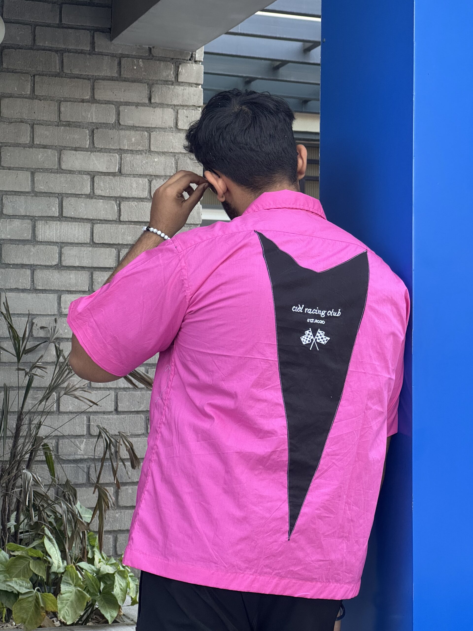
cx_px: 236
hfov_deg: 19.1
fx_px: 1403
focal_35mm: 77
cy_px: 316
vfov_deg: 25.3
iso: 160
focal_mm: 9
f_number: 2.8
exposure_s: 1/99
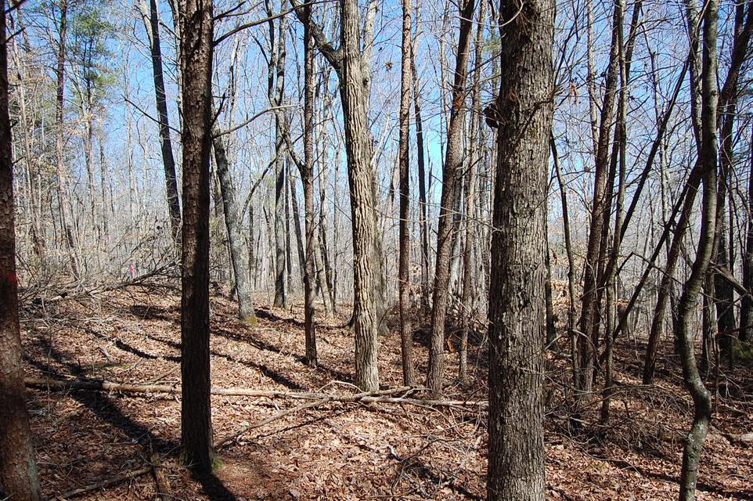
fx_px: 596
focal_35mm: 28
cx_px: 376
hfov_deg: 64.6
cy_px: 250
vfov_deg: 45.6
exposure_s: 1/200
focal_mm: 19
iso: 200
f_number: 7.1
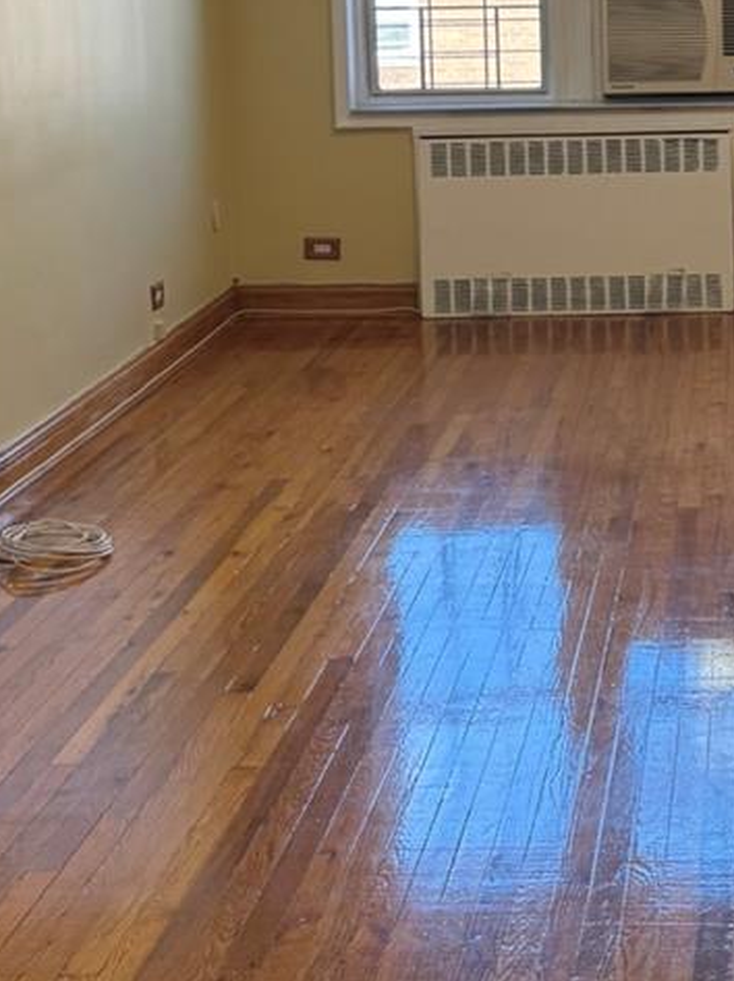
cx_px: 744
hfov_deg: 18.4
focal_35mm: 78
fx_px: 2208
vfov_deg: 24.5
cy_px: 156
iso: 64
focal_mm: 6.76
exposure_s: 1/120
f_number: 1.78
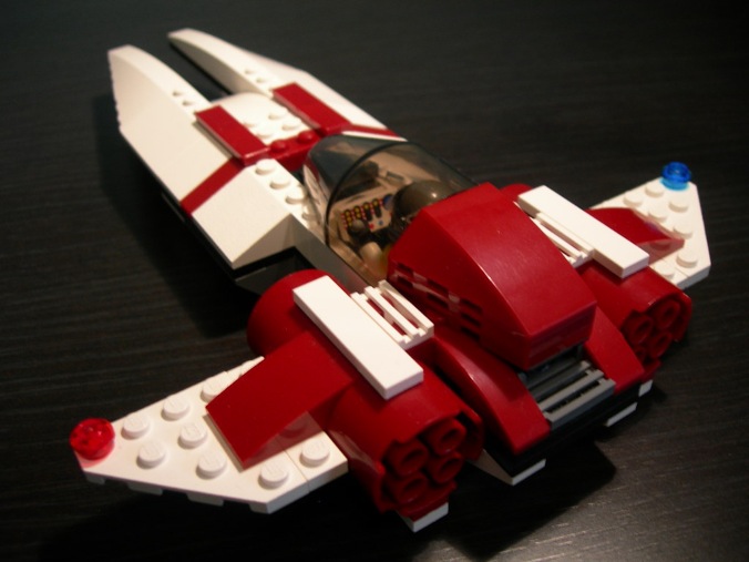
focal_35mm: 38
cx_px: 374
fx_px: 822
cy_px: 281
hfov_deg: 49.0
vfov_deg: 37.7
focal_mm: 7.8
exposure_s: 1/10.2
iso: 50
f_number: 2.8
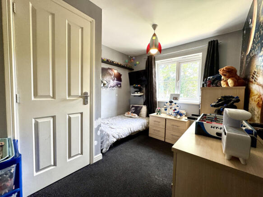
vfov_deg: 85.7
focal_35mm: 14
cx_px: 132
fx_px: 106
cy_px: 98
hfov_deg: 102.1
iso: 160
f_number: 2.2
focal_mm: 2.22
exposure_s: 1/100
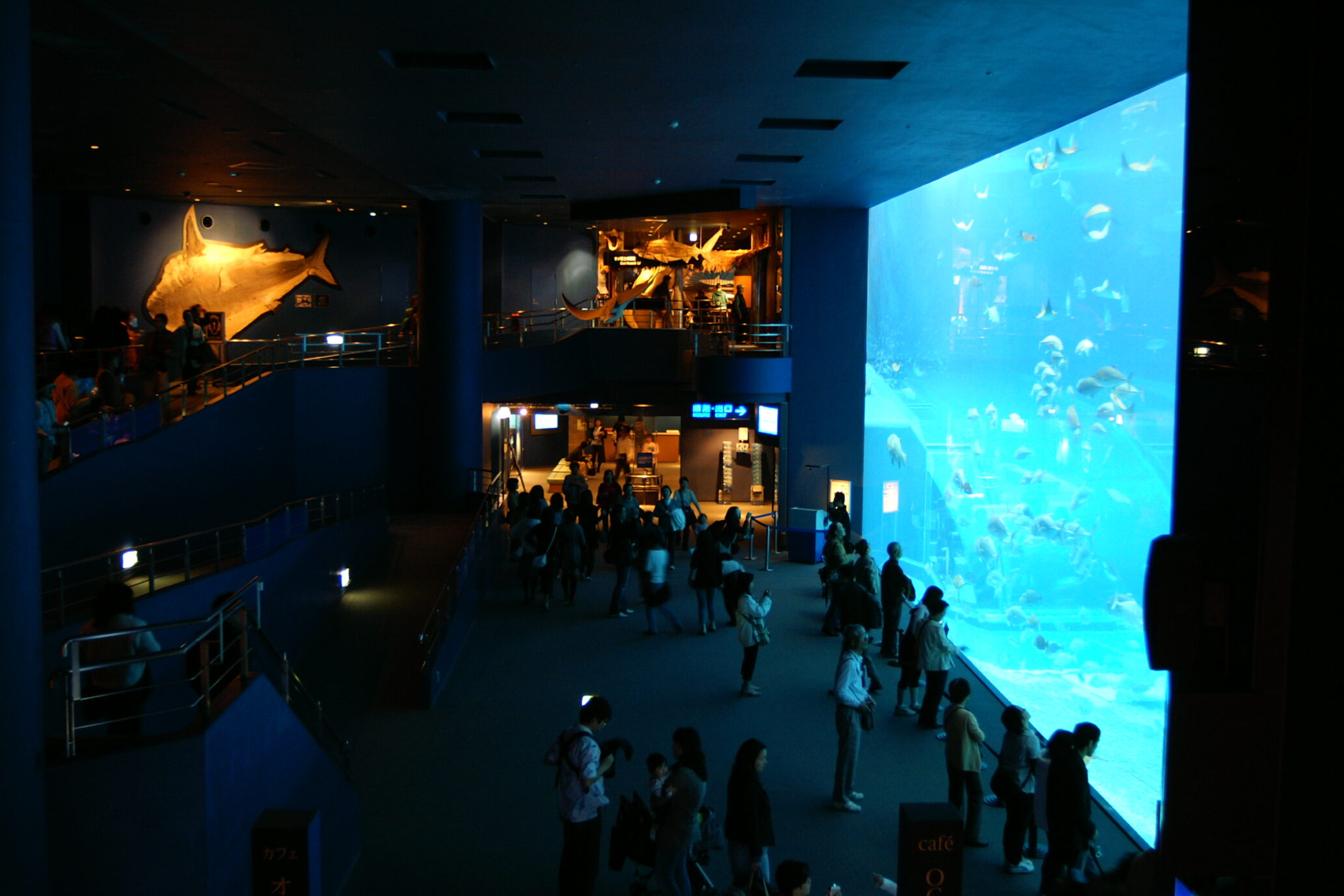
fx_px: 1381
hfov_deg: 51.9
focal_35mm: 37
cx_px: 712
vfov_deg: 35.9
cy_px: 428
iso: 400
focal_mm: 20
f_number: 3.5
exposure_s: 1/10
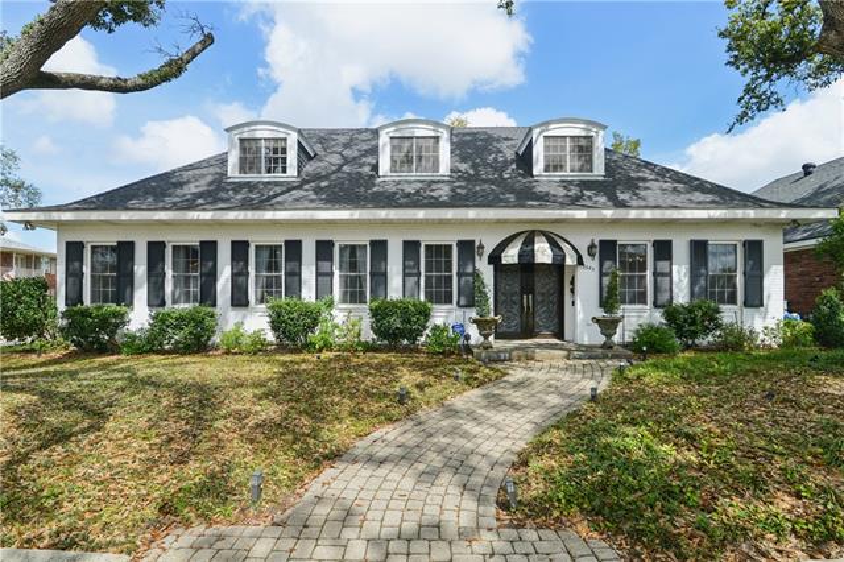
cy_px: 281
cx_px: 422
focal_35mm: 16
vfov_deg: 73.7
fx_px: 375
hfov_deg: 96.8
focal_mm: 16
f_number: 14
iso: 400
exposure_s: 1/250
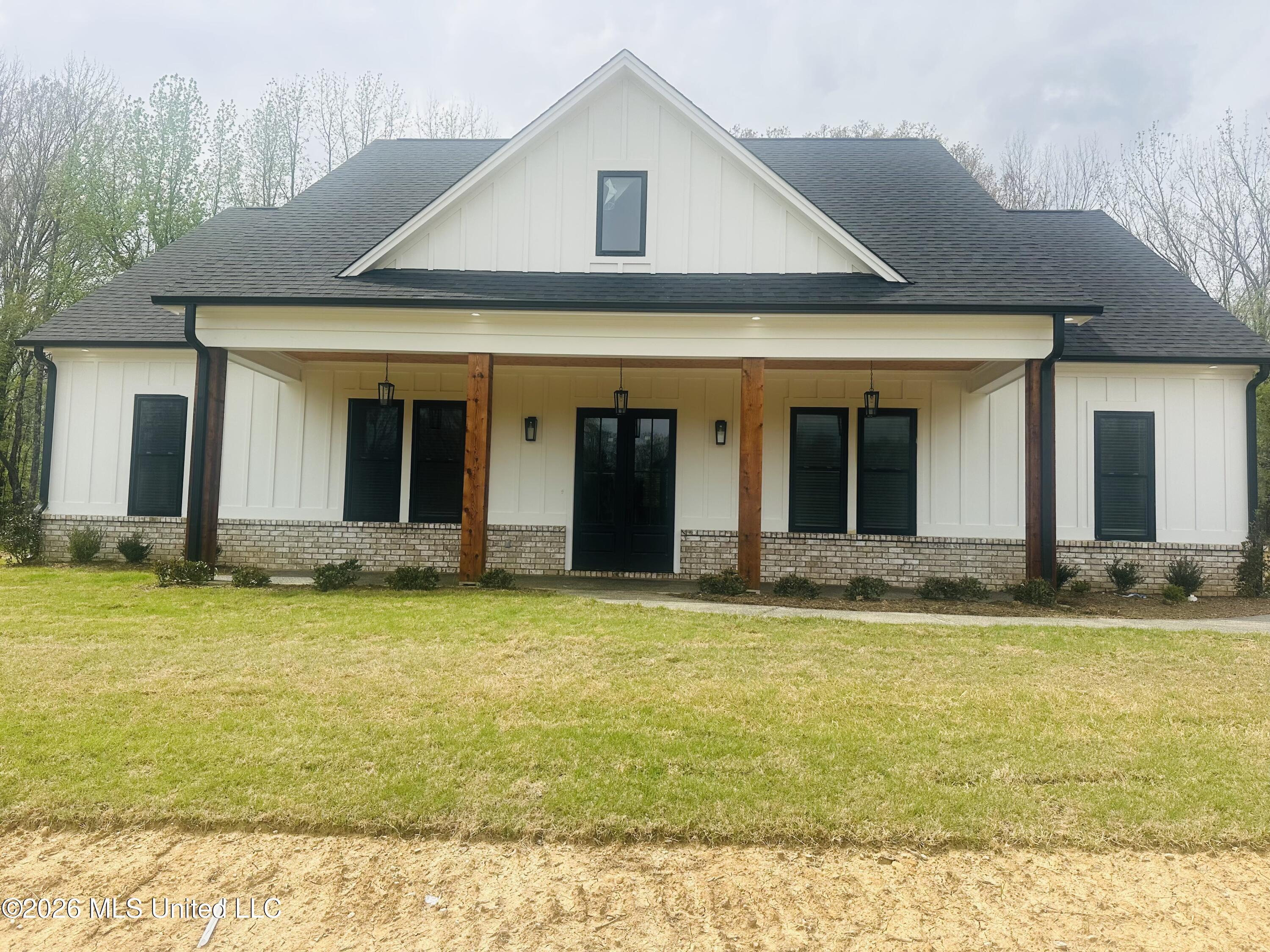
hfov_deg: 71.6
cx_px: 635
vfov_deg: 56.8
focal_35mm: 24
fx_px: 881
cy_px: 476
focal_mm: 6.86
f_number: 1.78
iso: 80
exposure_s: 1/5000
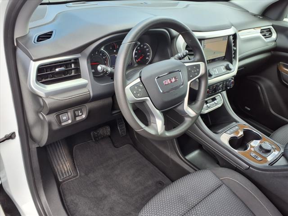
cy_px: 108
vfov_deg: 51.4
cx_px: 144
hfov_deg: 65.3
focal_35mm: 27
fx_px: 225
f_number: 1.9
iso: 40
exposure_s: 1/137
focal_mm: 3.58
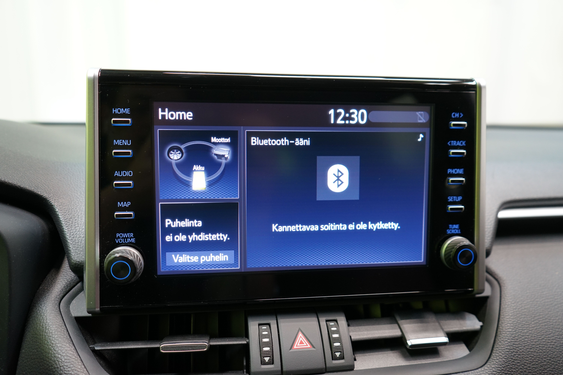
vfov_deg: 46.4
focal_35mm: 28
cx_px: 282
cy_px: 188
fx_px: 438
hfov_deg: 65.5
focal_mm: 28
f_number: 3.5
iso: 640
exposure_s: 1/30
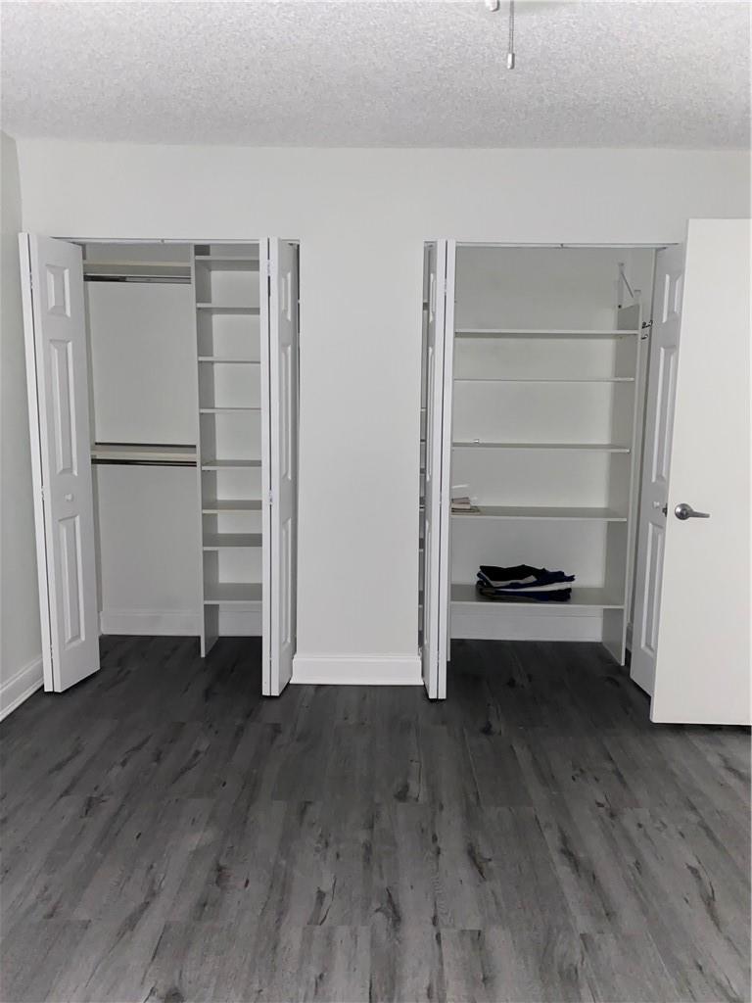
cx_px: 376
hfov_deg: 53.1
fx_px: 753
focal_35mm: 26
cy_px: 502
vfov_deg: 67.3
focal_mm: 4.25
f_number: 1.8
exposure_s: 1/4
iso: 160
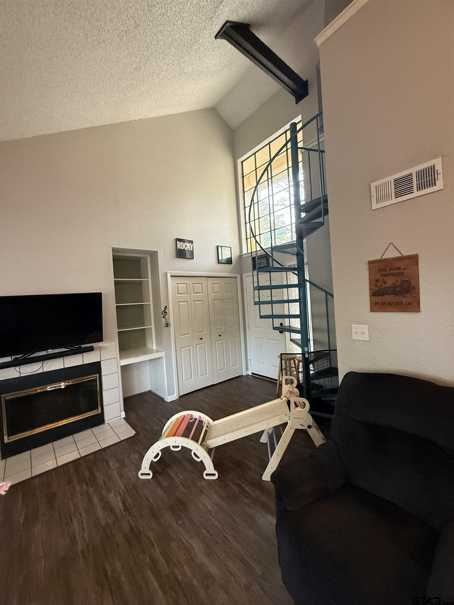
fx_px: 245
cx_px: 227
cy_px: 302
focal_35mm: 14
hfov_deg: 85.7
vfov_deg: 102.1
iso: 400
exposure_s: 1/60
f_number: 2.2
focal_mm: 2.22
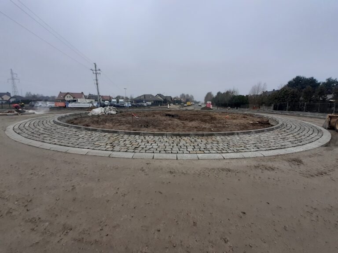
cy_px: 126
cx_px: 169
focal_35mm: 13
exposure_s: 1/105
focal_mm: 1.13
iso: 40
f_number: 2.2
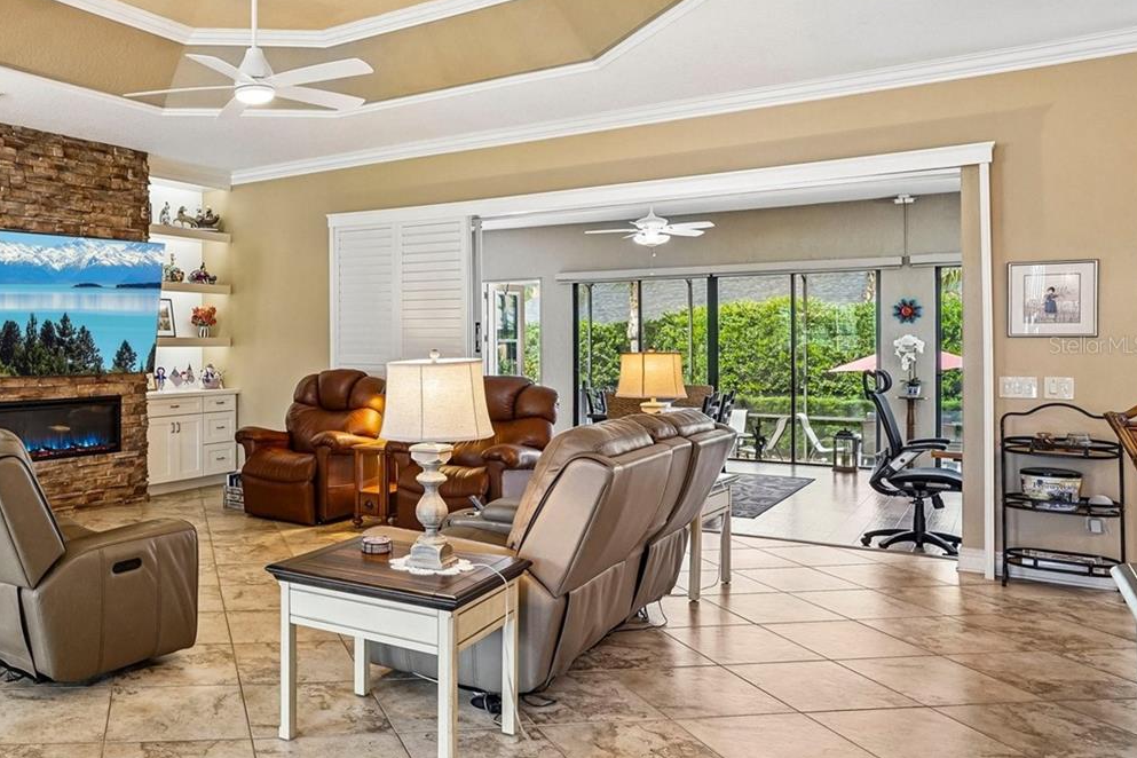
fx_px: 916
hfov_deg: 58.9
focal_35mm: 29
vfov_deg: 44.9
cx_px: 235
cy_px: 345
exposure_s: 1/8
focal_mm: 18
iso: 400
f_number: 9
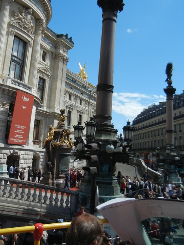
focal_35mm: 37
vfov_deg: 49.8
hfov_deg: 38.6
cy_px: 98
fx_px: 262
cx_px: 81
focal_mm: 5.4
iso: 160
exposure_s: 1/425
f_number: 7
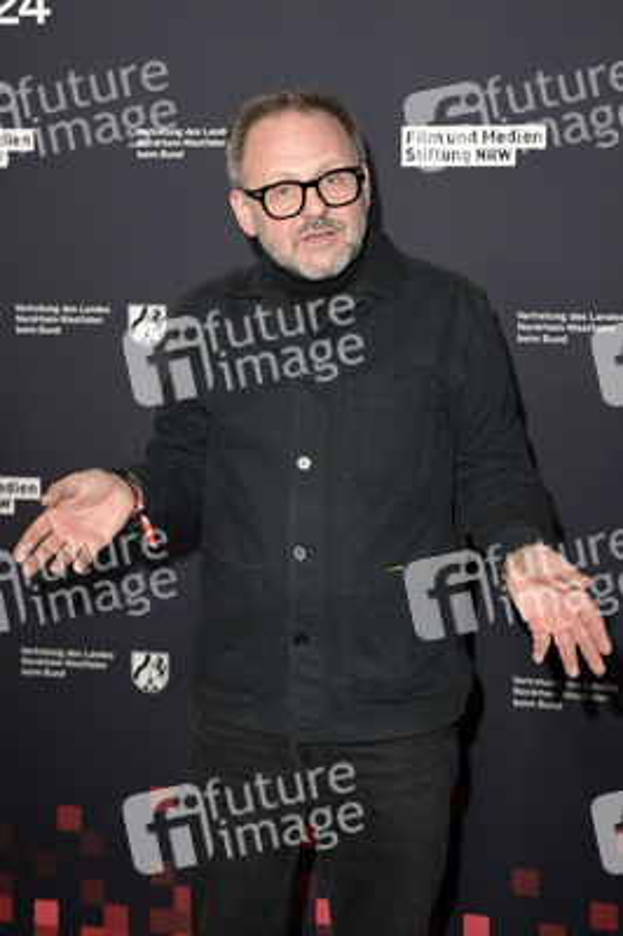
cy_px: 468
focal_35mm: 48
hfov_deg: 28.0
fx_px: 1248
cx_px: 312
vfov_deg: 41.1
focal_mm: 48
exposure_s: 1/250
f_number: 5
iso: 1000
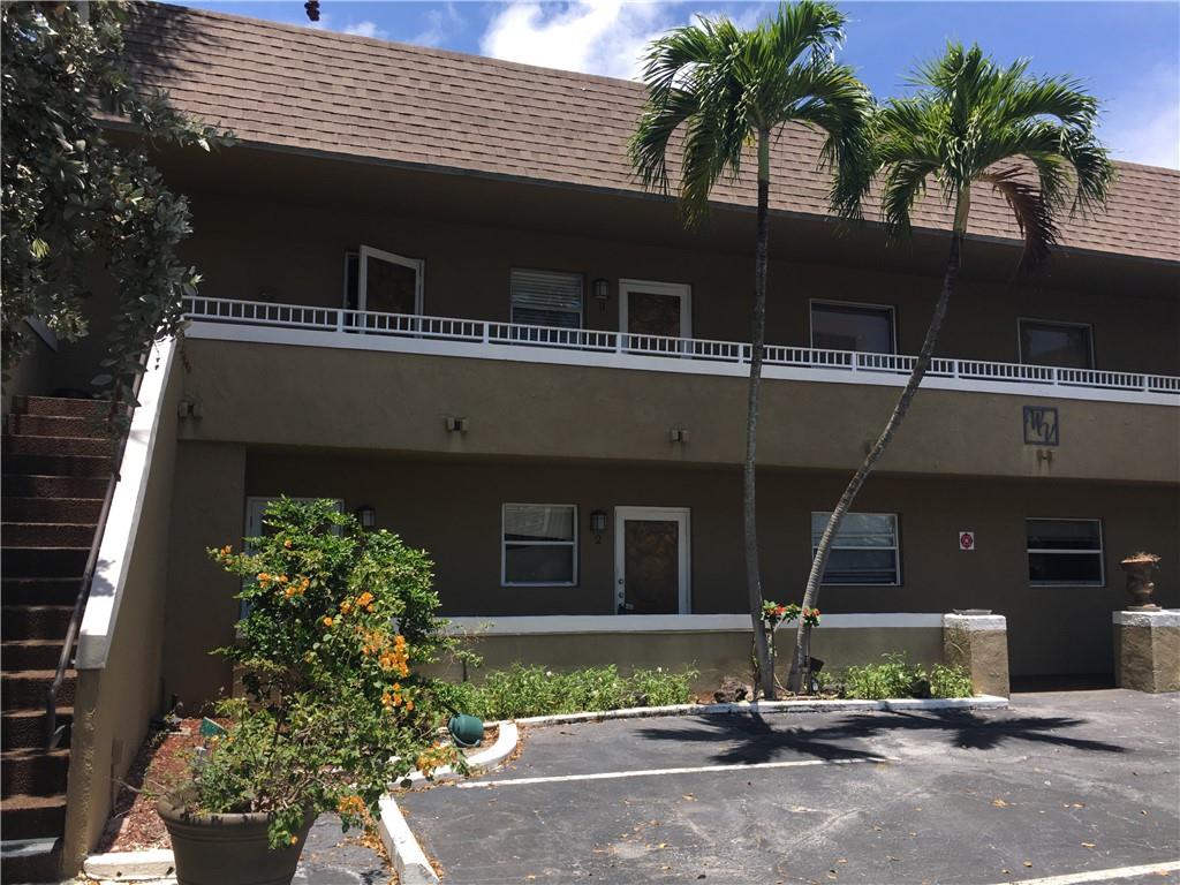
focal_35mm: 29
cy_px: 442
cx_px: 590
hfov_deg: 61.7
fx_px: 989
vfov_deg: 48.2
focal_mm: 4.15
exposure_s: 1/950
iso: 25
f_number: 2.2
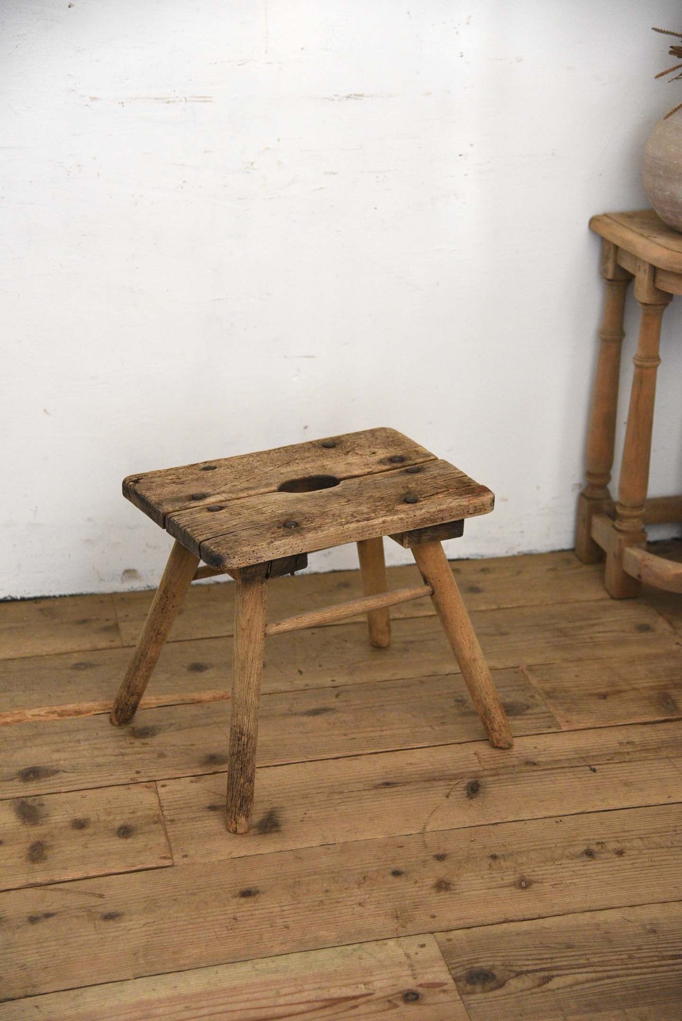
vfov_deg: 36.2
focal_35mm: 55
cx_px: 341
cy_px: 510
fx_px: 1561
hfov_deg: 24.6
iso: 3200
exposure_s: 1/60
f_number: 4
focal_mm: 55
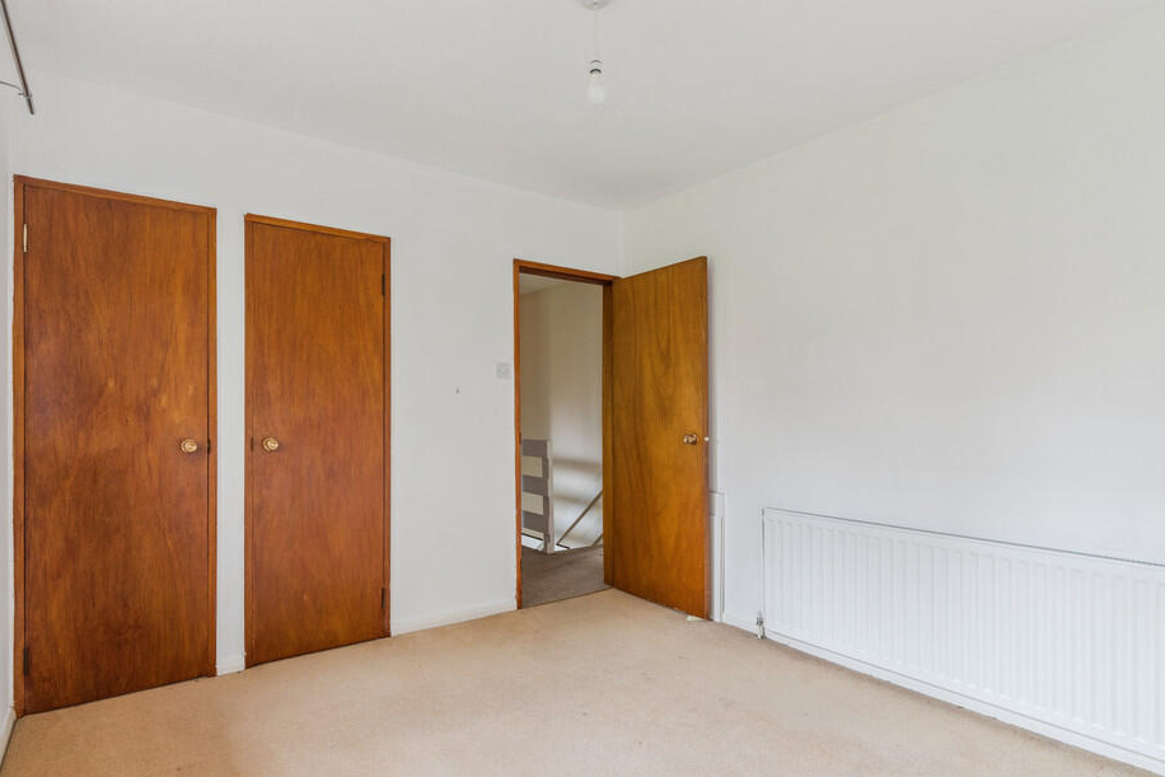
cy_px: 413
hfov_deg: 86.7
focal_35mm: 19
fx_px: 615
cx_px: 533
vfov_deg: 64.5
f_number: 6.3
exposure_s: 1/20
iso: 800
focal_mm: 17
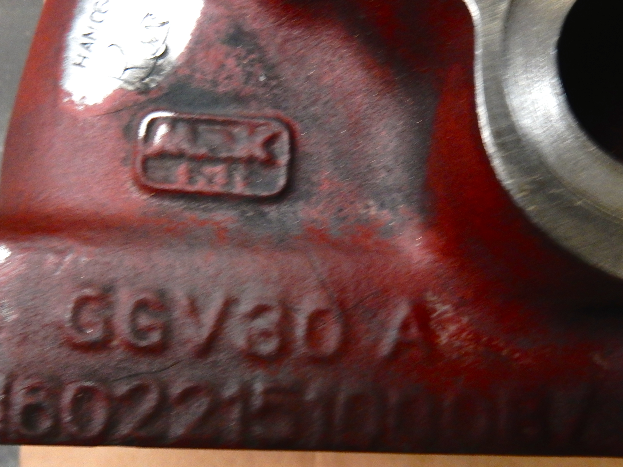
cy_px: 235
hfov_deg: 50.1
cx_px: 284
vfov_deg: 38.7
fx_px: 666
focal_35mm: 37
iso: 400
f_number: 4
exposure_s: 1/13
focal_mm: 5.4
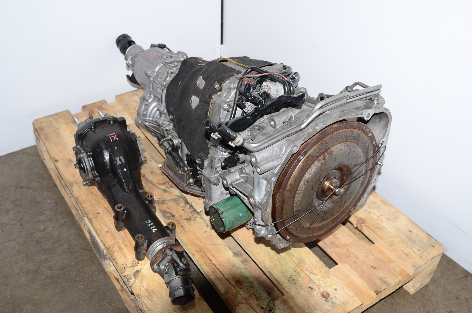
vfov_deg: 34.1
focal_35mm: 39
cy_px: 156
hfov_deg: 49.6
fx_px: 510
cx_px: 236
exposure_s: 1/100
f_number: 5
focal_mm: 26
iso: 100
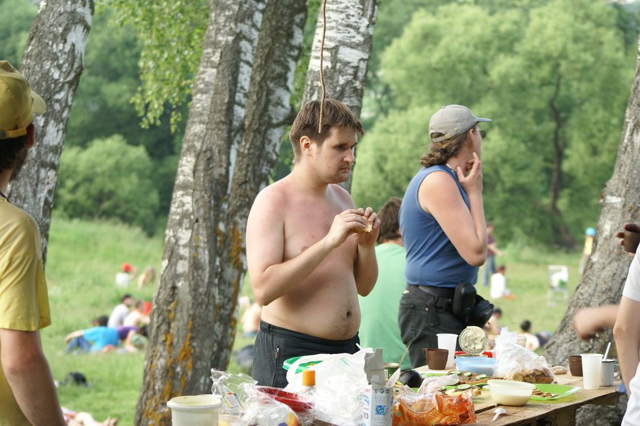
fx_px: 1866
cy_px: 213
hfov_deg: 19.5
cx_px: 320
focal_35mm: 105
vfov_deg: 13.0
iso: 100
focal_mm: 70
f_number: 5
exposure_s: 1/80
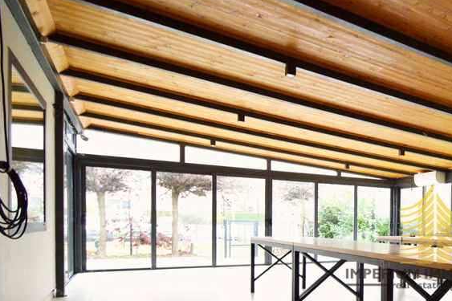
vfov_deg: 39.6
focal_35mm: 32
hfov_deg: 49.7
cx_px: 435
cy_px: 237
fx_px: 402
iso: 900
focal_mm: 10
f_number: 4.5
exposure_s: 1/25
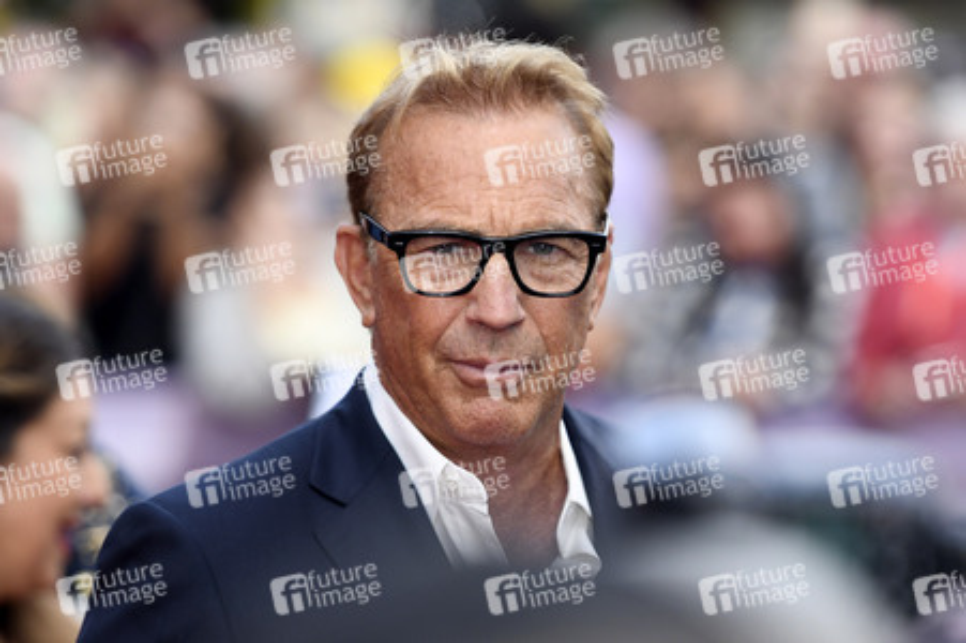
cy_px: 322
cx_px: 483
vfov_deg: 7.8
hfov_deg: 11.8
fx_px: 4692
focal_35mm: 175
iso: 640
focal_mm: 175
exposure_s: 1/1250
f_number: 3.2
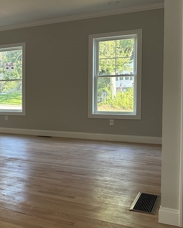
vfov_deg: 38.8
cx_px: -50
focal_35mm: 48
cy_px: 111
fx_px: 325
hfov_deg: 26.9
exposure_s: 1/121
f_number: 1.78
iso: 160
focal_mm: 6.86
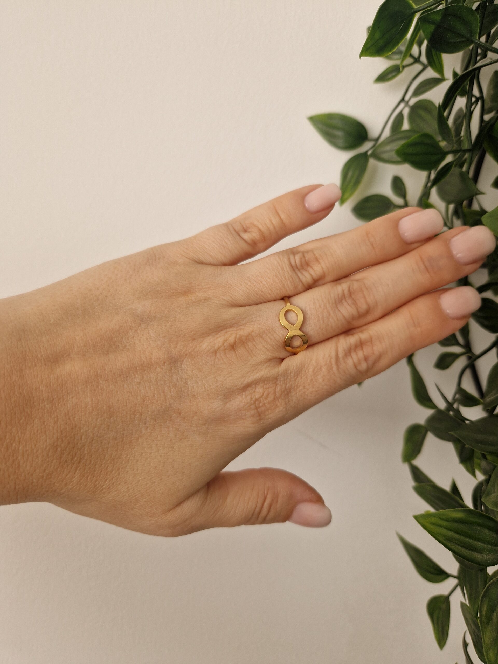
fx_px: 441
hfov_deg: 58.9
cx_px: 249
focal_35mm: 23
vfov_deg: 73.9
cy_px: 332
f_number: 1.8
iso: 50
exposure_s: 1/304
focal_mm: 5.4
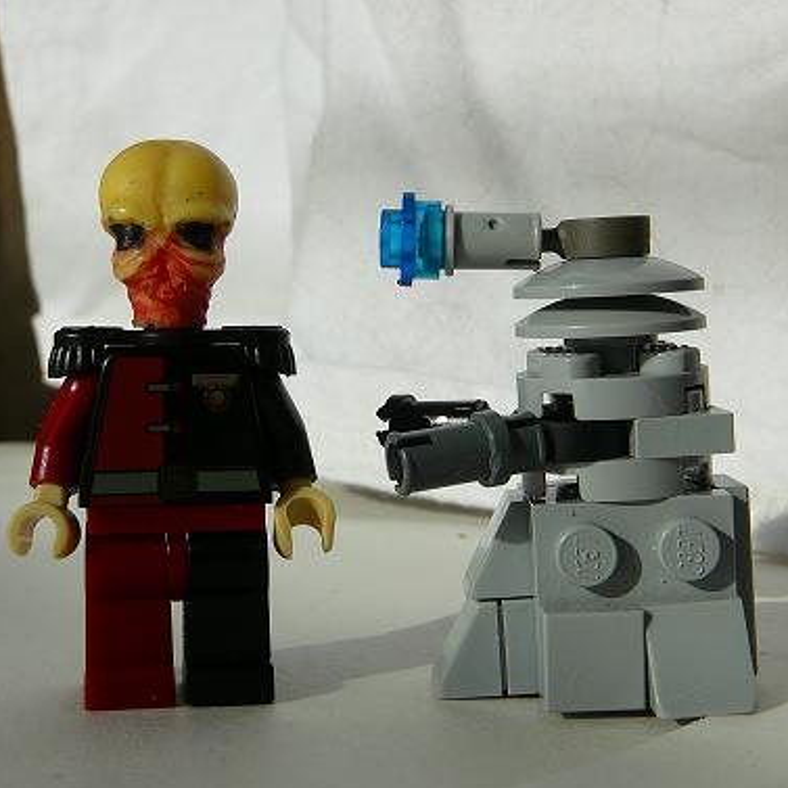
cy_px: 366
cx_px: 393
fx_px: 1391
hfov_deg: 31.6
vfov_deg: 31.6
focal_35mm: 54
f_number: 5.6
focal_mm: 6.7
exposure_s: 1/500
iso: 80
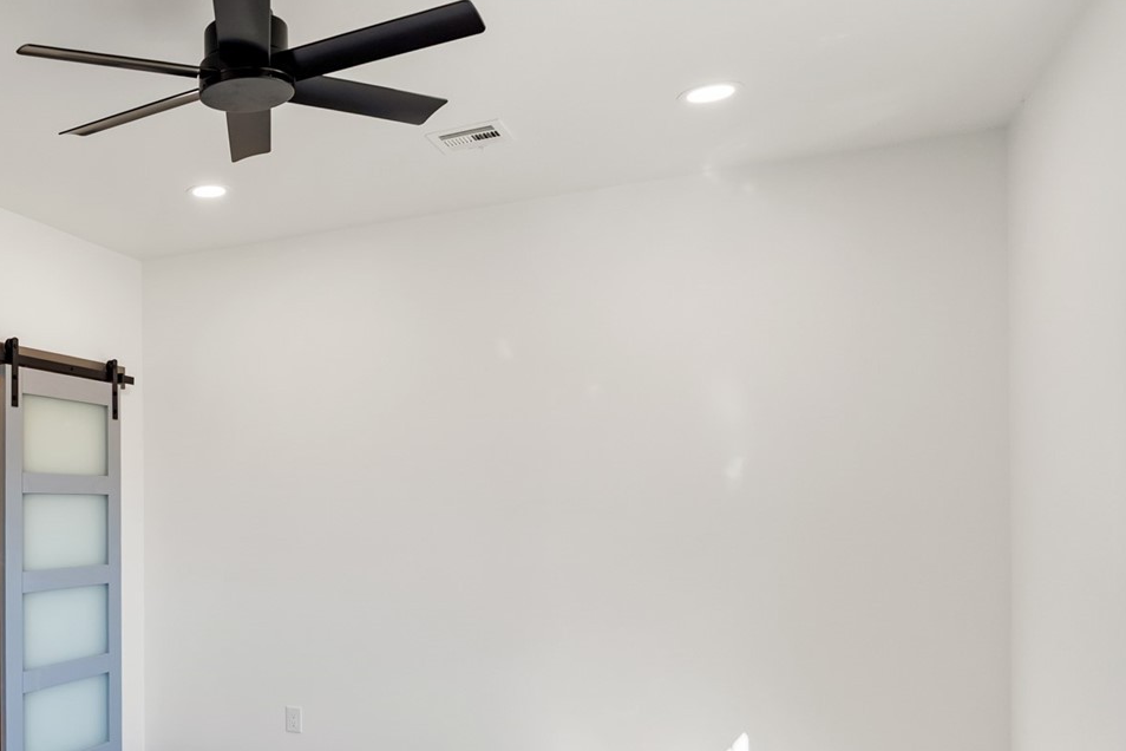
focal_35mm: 32
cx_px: 138
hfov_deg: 52.2
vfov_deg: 40.2
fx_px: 1007
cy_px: 514
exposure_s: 1/200
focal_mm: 15.1
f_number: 2.8
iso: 400
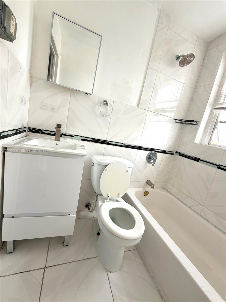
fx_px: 122
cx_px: 113
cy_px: 151
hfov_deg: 85.7
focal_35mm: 14
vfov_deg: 102.1
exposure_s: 1/121
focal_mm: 2.22
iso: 125
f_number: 2.2
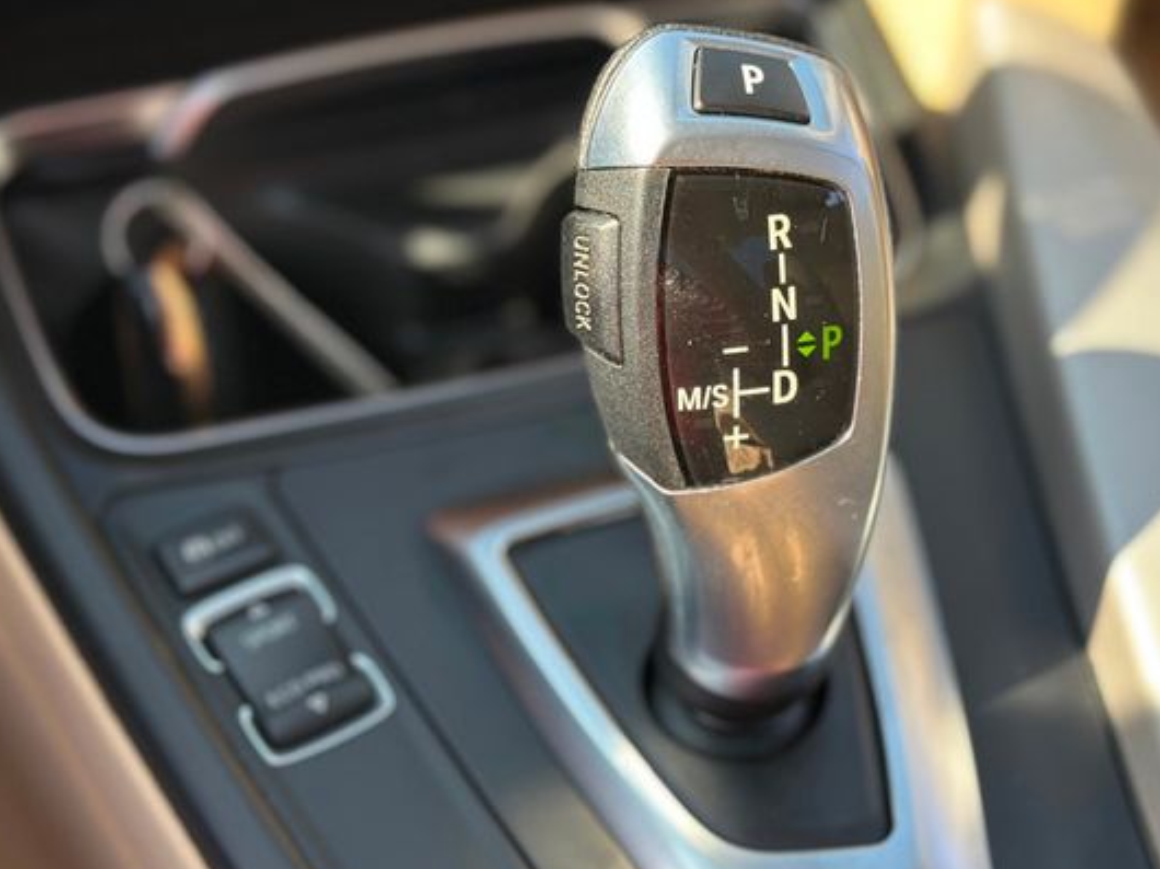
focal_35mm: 58
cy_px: 473
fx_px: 1943
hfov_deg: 33.2
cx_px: 641
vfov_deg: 25.2
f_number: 1.78
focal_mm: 6.86
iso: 80
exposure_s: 1/511
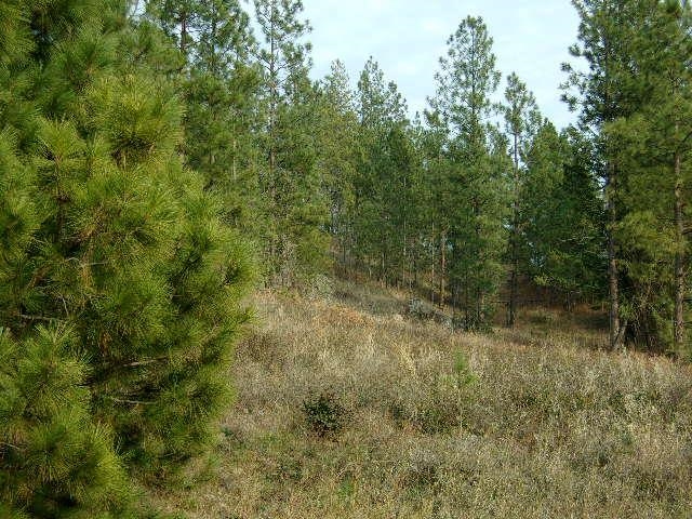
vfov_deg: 21.0
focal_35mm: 70
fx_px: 1399
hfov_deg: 27.8
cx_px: 346
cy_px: 260
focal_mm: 12.5
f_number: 4.9
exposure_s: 1/170
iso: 80
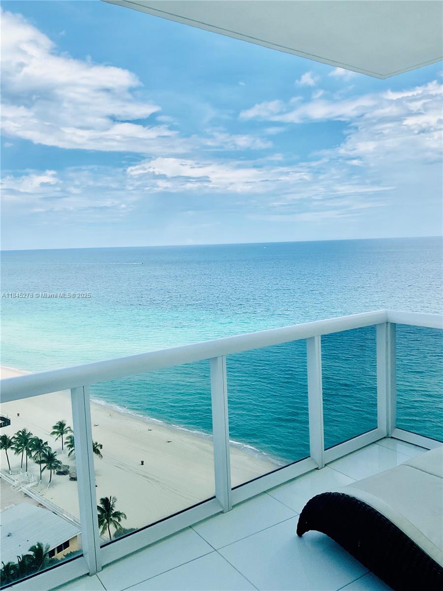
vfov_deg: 61.7
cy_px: 296
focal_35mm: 29
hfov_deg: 48.2
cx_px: 222
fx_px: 495
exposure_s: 1/2427
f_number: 1.8
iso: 16
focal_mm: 3
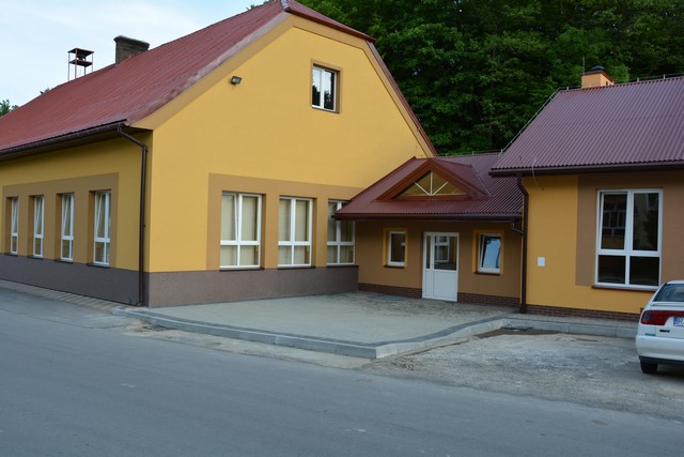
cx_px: 342
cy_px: 228
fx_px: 599
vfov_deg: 41.7
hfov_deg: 59.5
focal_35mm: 32
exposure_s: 1/200
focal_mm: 21
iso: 200
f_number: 7.1
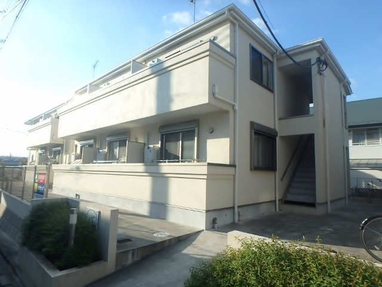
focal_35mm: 21
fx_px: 232
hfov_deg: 79.0
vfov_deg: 63.4
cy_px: 144
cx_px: 191
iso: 125
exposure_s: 1/500
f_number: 3.5
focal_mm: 3.7
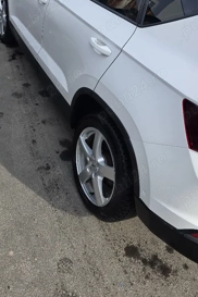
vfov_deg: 53.7
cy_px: 108
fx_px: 289
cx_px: 69
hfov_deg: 37.5
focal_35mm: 35
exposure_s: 1/2500
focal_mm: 6.3
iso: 80
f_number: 1.7
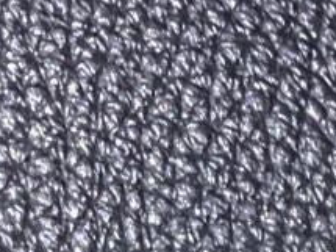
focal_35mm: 189
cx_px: 1014
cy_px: 521
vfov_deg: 7.5
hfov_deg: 8.6
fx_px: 1834
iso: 160
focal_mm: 3
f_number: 1.8
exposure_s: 1/50
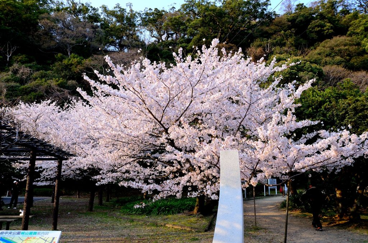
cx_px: 184
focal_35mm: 27
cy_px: 122
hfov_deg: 67.5
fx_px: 275
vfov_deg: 47.7
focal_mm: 18
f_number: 9
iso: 640
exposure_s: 1/250
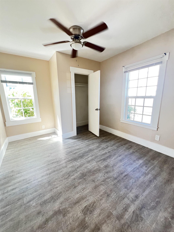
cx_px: 87
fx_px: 87
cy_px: 116
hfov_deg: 89.9
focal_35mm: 13
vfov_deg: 106.2
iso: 250
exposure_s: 1/60
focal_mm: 1.57
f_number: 1.8
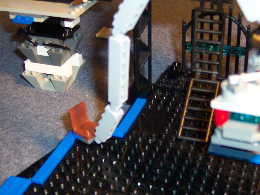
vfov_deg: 24.8
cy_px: 108
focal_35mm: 59
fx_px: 443
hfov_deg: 32.6
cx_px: 157
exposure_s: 1/30
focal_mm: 8
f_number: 2.8
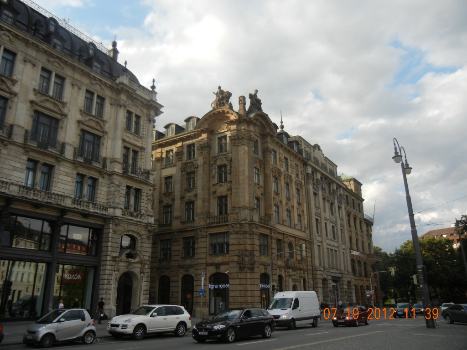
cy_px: 175
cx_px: 234
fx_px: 405
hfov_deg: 60.0
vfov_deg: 46.8
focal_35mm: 30
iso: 160
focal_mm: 5.4
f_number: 3.5
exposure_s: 1/848
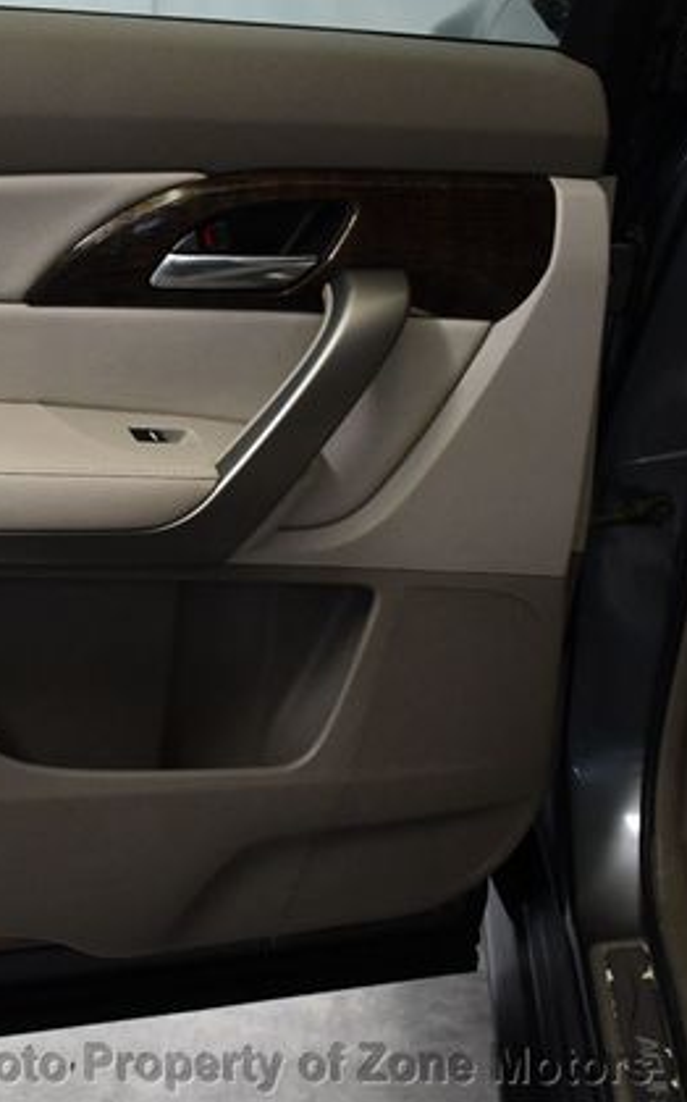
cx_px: -100
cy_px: 554
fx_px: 1680
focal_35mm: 56
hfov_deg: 21.7
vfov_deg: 36.3
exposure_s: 1/125
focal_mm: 18
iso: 1100
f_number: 3.5
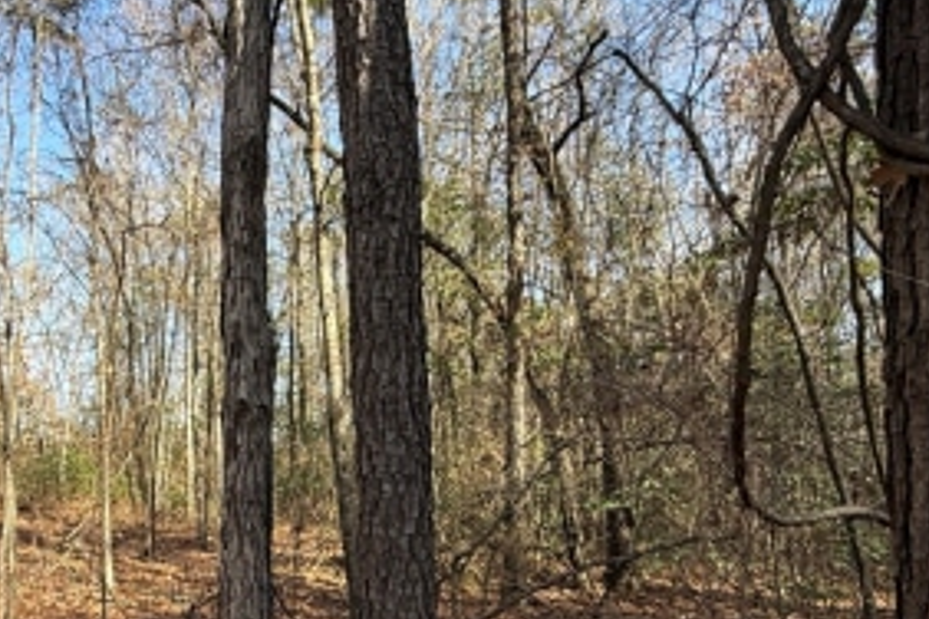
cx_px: 287
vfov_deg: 39.1
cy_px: 448
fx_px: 852
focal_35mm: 33
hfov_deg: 55.6
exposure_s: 1/413
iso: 50
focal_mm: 2.22
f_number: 2.2
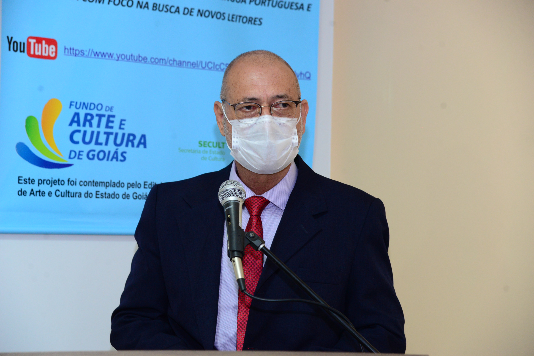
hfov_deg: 20.8
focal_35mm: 98
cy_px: 178
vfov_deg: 14.0
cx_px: 267
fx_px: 1454
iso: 2500
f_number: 5
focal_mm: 98
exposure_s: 1/80
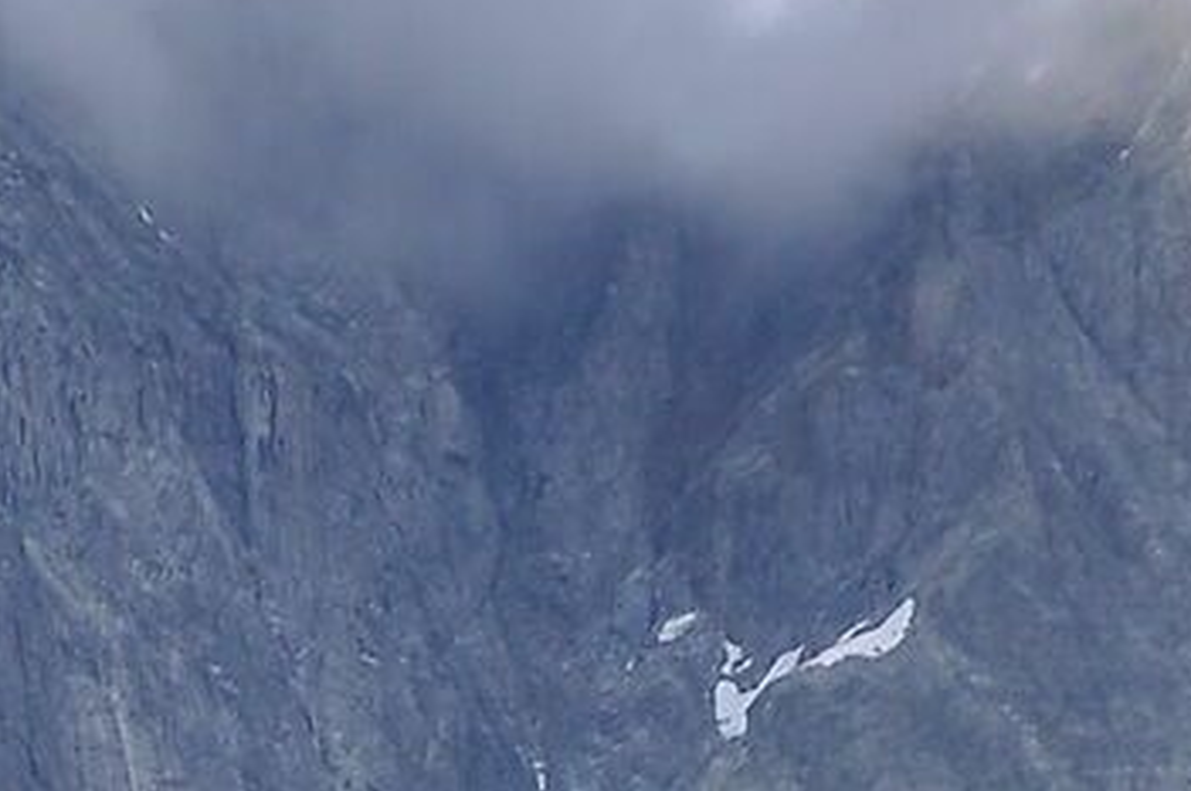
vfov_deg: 3.3
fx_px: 13545
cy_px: 2200
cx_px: -1445
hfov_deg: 4.9
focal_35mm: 410
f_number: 5
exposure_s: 1/250
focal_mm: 40
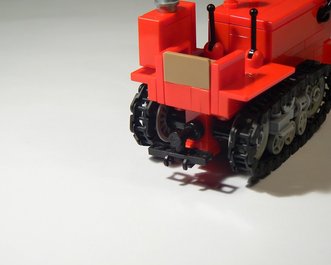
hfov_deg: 19.6
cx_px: 174
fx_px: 960
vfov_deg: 15.7
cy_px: 131
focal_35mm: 98
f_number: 3.2
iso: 80
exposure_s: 1/15
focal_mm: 15.5
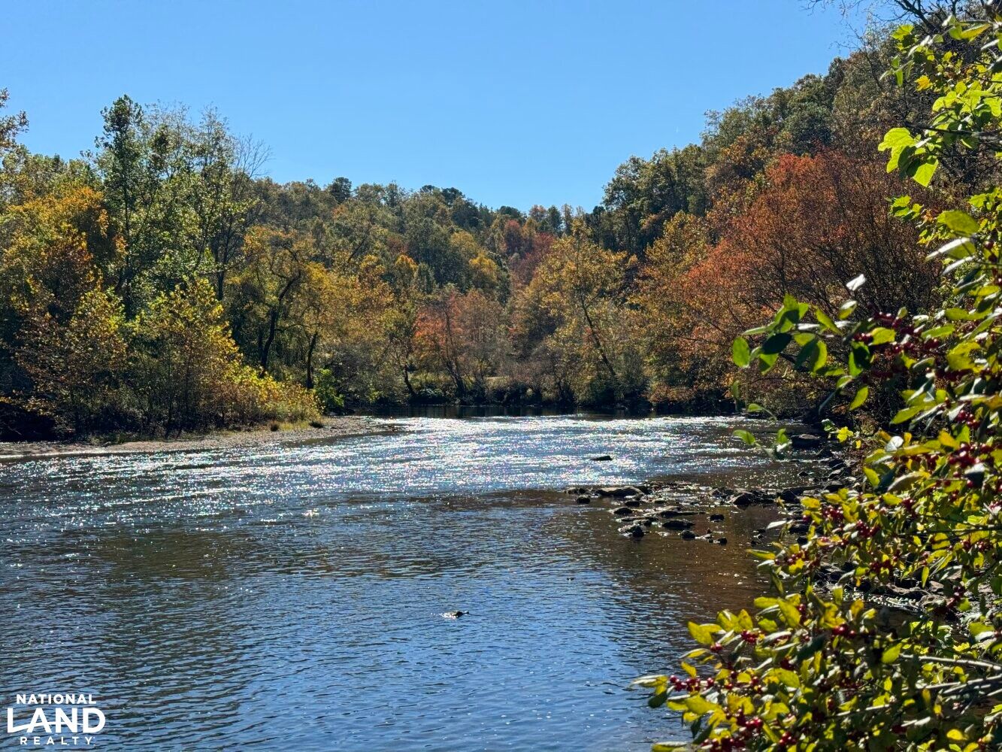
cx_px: 501
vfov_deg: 30.3
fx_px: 1390
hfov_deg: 39.7
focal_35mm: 48
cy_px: 376
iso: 64
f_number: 1.78
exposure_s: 1/4049
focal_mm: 6.86
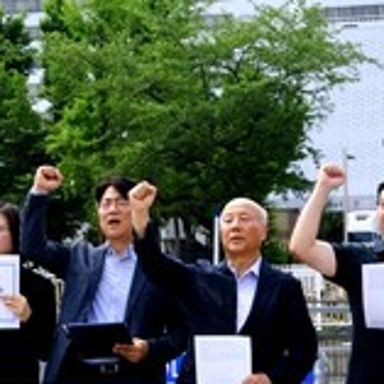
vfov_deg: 16.7
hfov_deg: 16.7
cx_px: 181
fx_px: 1305
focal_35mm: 104
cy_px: 213
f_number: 4
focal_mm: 21.2
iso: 500
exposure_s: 1/3800
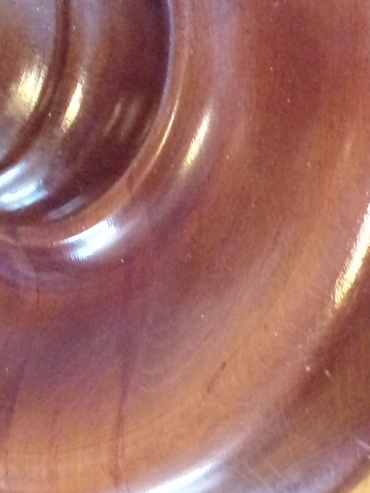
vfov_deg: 14.1
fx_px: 1981
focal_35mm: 139
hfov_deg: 10.7
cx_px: 161
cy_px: 81
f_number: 3.4
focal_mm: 7.6
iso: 800
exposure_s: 1/17
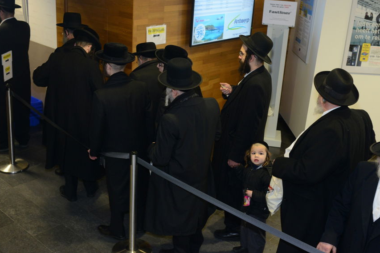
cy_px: 115
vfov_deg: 31.9
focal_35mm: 42
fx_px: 443
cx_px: 200
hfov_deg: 46.4
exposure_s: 1/60
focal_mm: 35
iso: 1250
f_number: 5
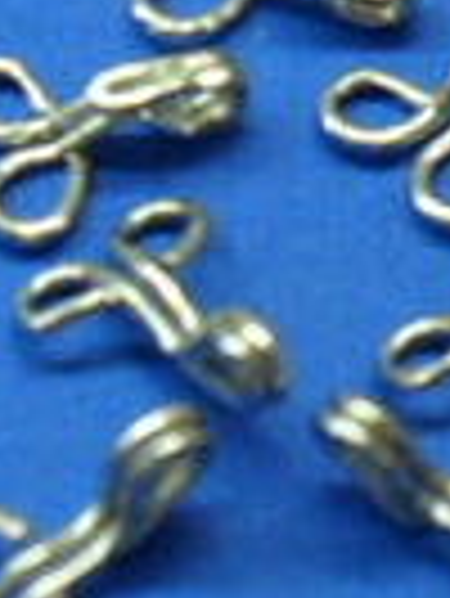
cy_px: 52
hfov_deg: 10.7
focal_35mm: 139
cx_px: 252
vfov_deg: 14.0
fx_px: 2405
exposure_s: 1/4
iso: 200
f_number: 4
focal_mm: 6.6
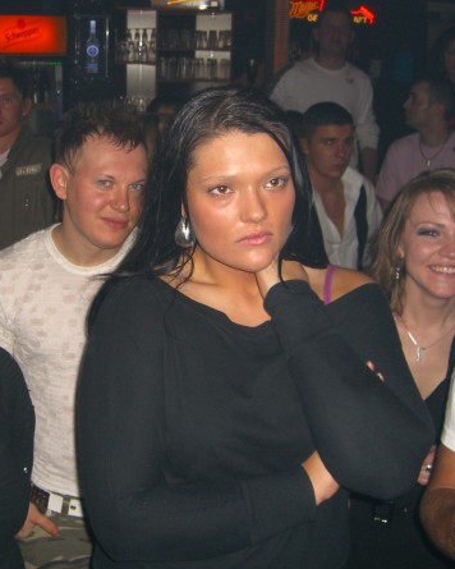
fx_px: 842
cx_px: 139
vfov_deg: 37.3
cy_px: 285
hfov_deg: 30.0
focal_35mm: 50
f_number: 2.8
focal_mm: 7.9
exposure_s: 1/60
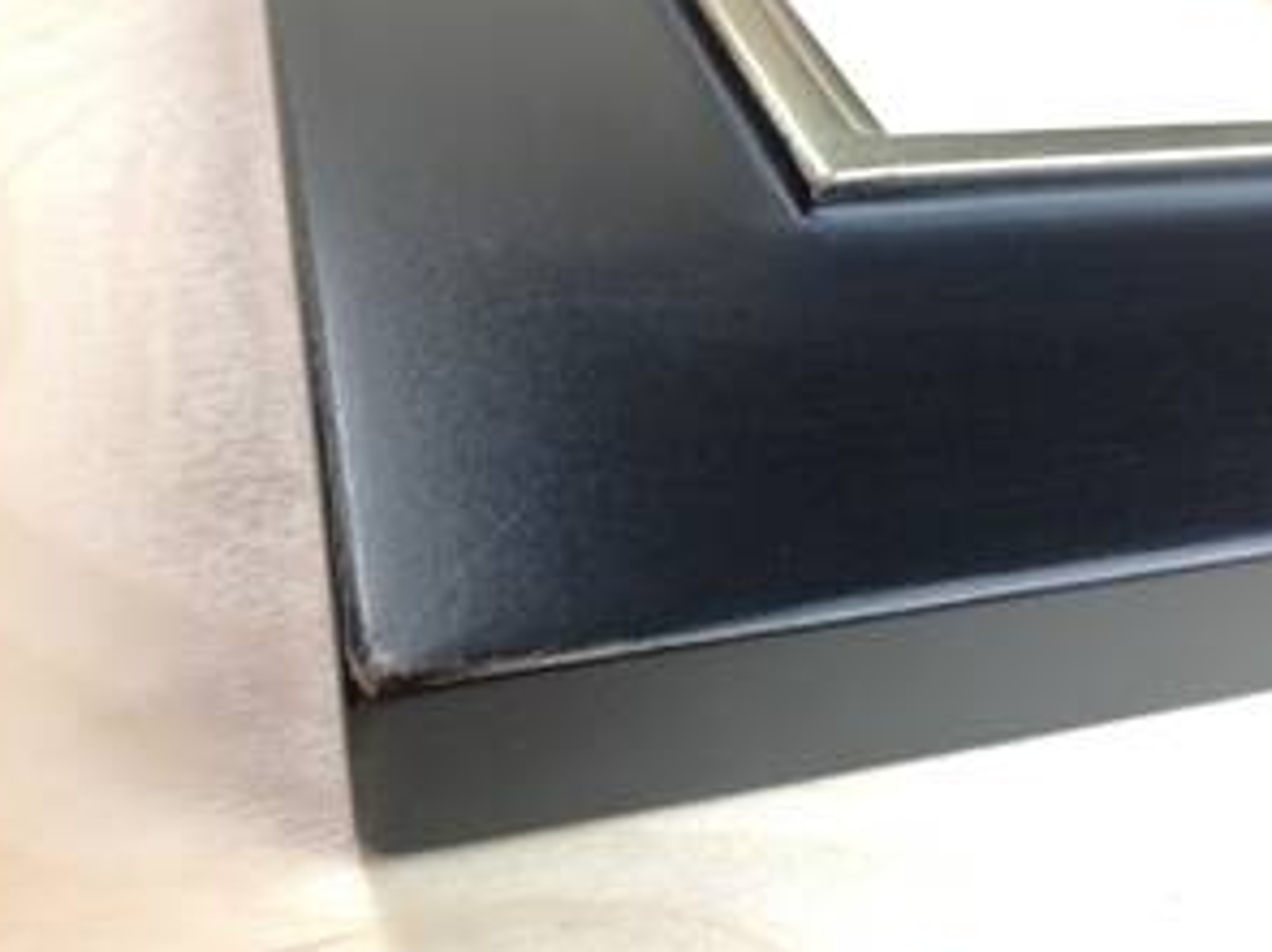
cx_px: 694
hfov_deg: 56.7
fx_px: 1175
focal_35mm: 32
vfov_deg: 44.1
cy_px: 452
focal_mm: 3.79
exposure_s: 1/33.3
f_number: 2
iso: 100
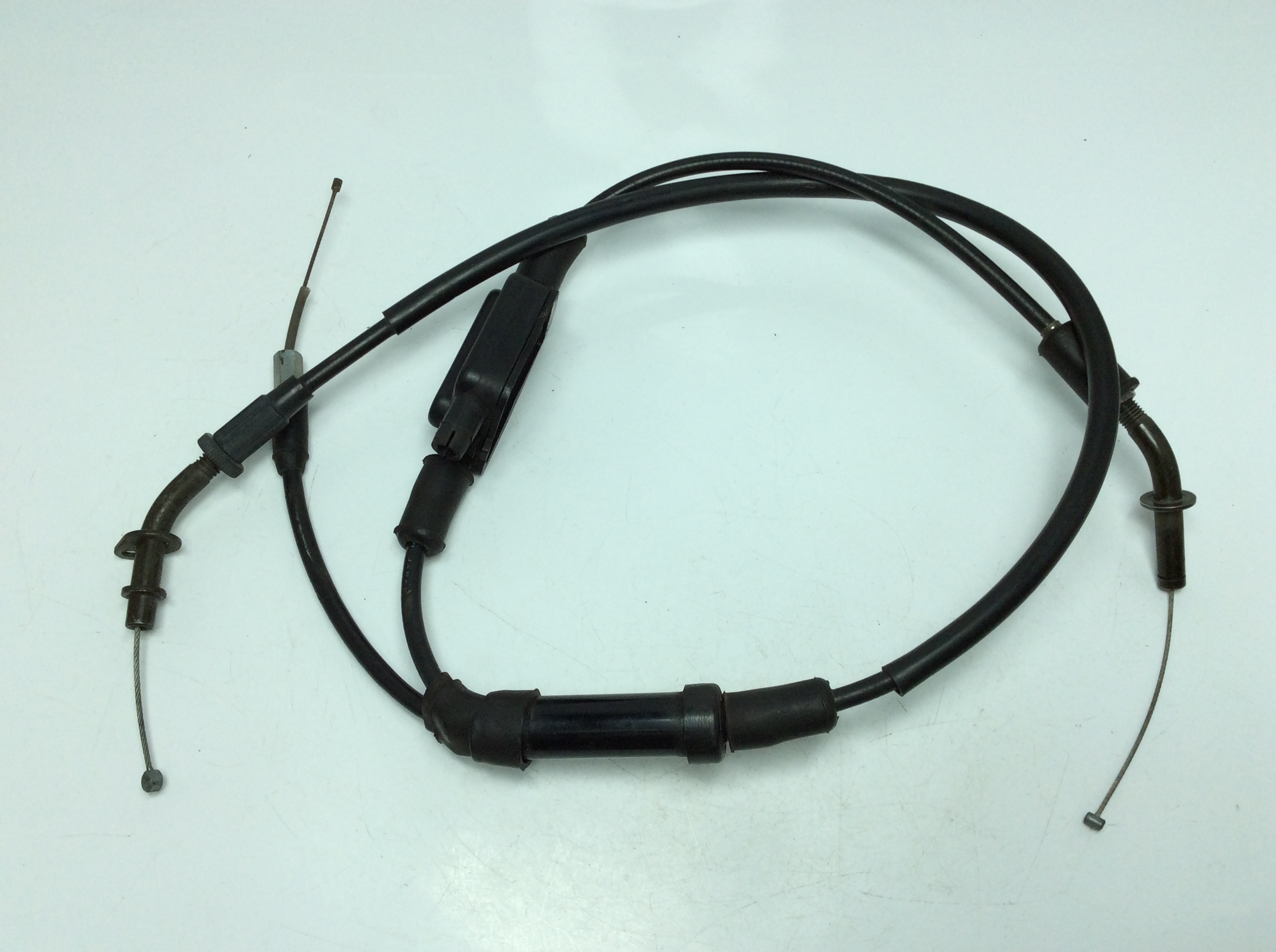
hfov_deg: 56.9
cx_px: 638
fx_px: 1178
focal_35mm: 32
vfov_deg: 44.1
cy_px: 476
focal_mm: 3.3
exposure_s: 1/515
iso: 32
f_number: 2.4
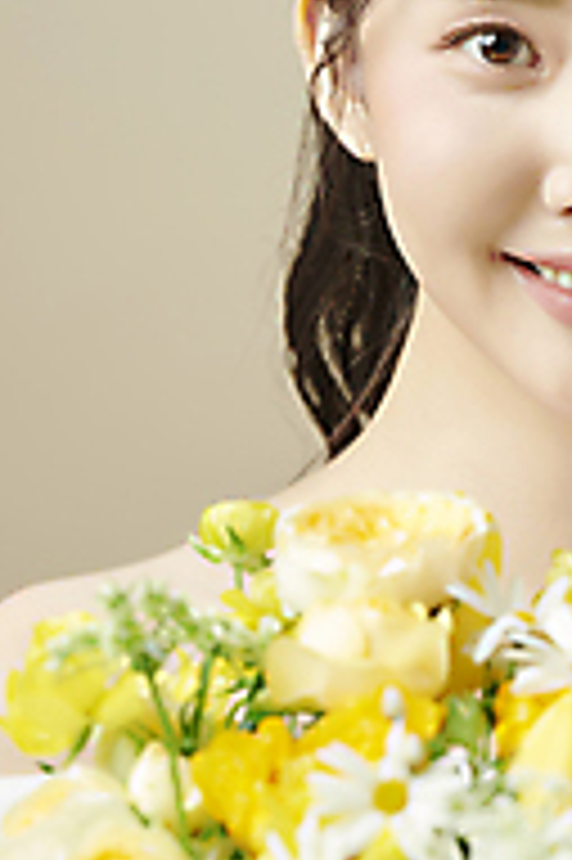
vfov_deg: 4.9
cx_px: 475
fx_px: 10004
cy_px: 338
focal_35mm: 419
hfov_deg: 3.3
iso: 64
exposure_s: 1/125
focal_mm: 200
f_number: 5.6
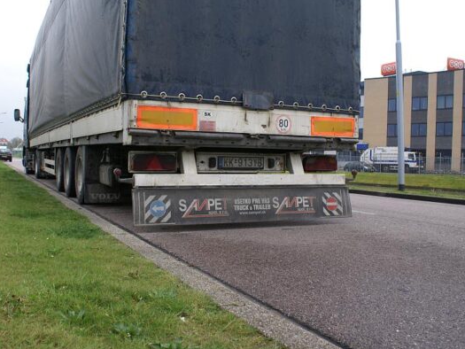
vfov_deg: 43.0
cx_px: 221
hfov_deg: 55.3
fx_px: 443
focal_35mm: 33
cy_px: 175
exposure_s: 1/50
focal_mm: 20
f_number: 5
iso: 100
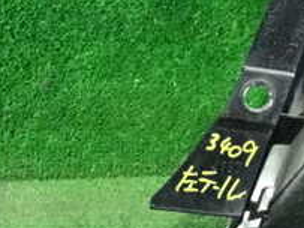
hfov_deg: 12.8
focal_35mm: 148
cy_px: -50
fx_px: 1299
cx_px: 436
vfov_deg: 9.9
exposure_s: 1/125
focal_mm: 9.01
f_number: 3.2
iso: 6400
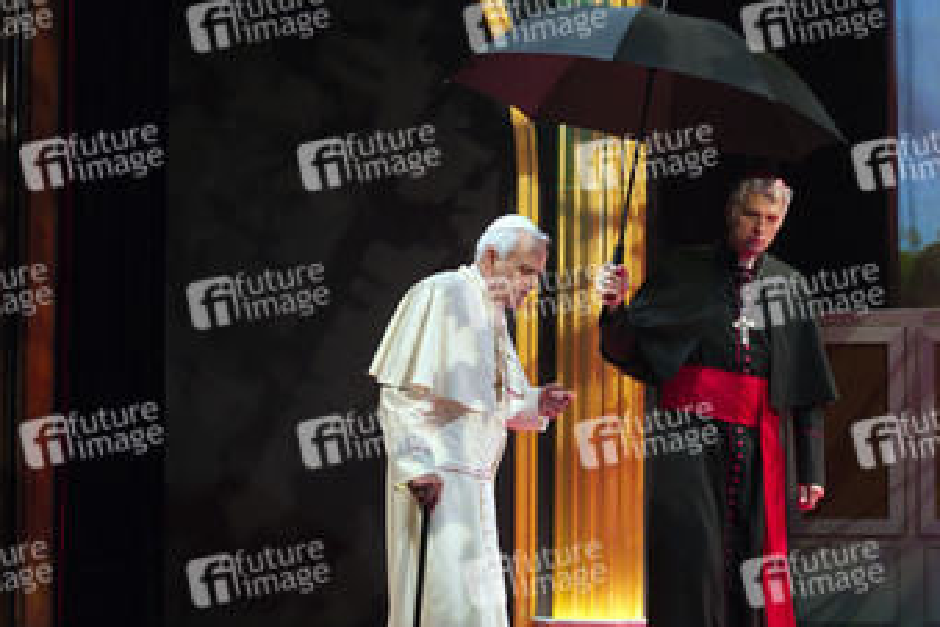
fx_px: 2428
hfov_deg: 21.9
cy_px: 366
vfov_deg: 14.7
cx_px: 573
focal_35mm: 93
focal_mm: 70
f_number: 5
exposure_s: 1/160
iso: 1600
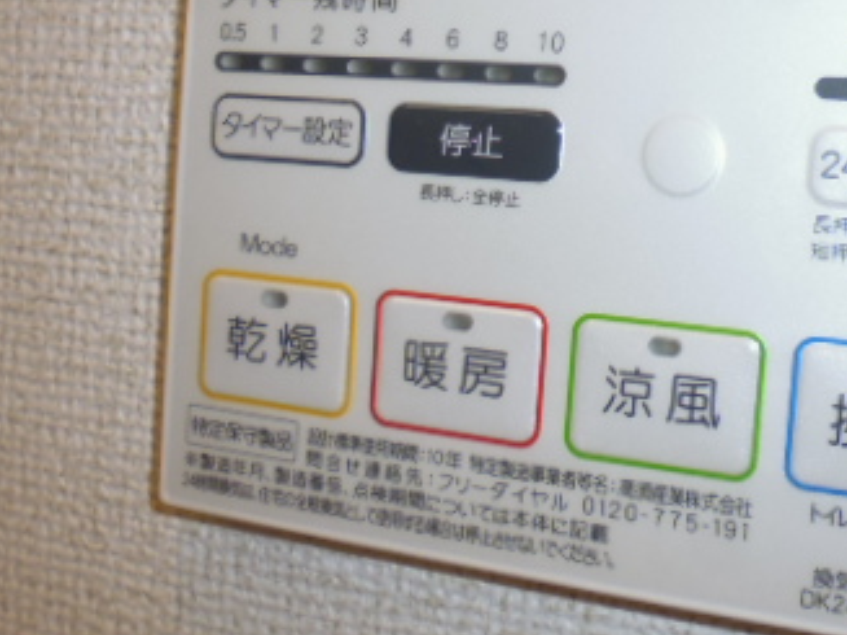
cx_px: 554
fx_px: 1150
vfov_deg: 30.6
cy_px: 200
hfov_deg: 40.0
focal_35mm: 47
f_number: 2.8
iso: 100
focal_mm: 4.3
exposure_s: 1/60
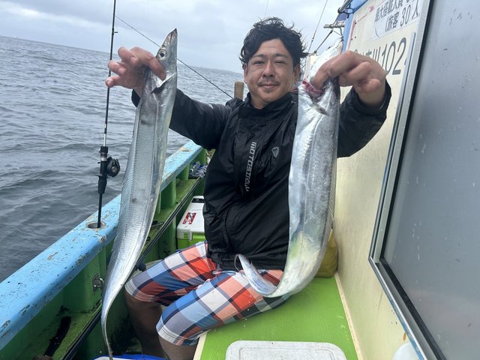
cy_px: 180
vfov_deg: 53.1
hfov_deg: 67.3
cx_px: 240
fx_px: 361
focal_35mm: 26
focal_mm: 5.7
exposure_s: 1/1869
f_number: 1.5
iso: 50
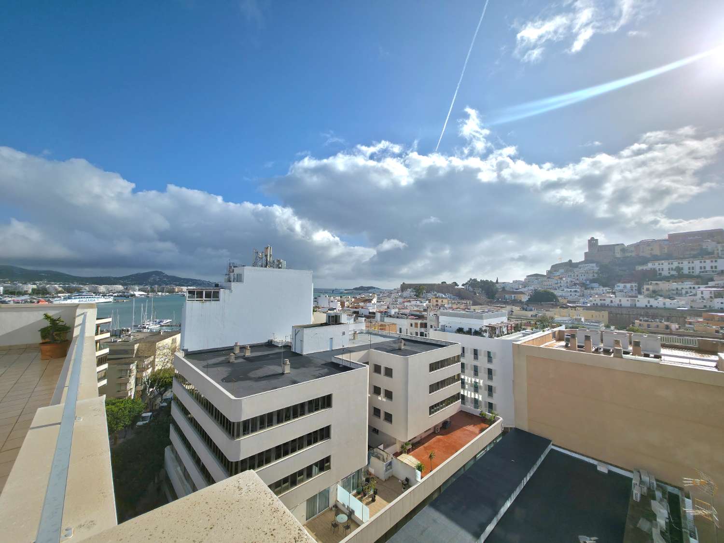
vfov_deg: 89.9
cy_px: 272
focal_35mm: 13
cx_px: 362
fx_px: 272
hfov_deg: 106.2
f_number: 1.9
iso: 20
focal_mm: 2.2
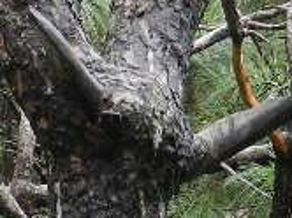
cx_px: -155
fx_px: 2156
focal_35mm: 256
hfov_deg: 7.6
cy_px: 107
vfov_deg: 5.8
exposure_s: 1/100
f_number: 4.4
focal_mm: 9.4
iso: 160
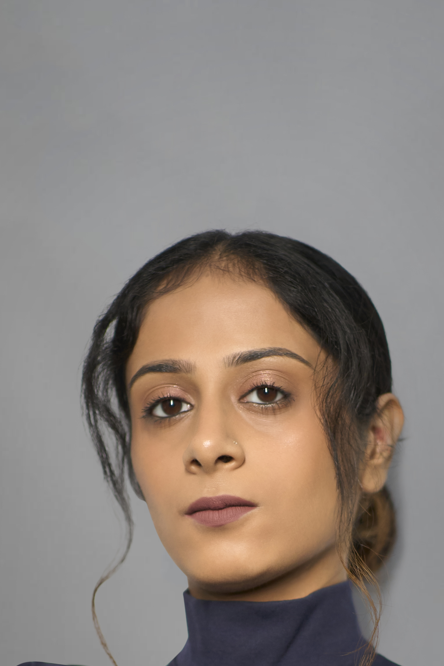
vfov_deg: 21.9
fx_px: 1665
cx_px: 259
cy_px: 633
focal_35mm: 90
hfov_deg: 15.2
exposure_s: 1/250
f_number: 1.8
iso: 800
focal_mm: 35
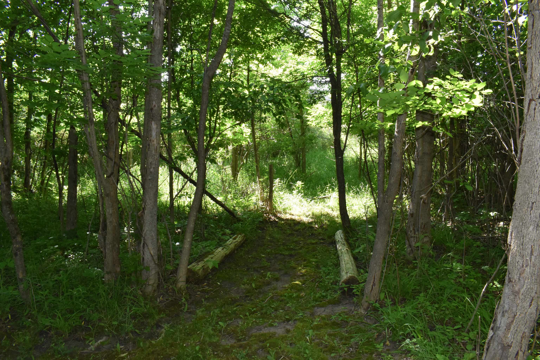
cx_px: 270
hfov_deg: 67.4
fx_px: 405
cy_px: 180
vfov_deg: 47.9
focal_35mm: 27
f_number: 16
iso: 1600
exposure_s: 1/60
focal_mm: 18
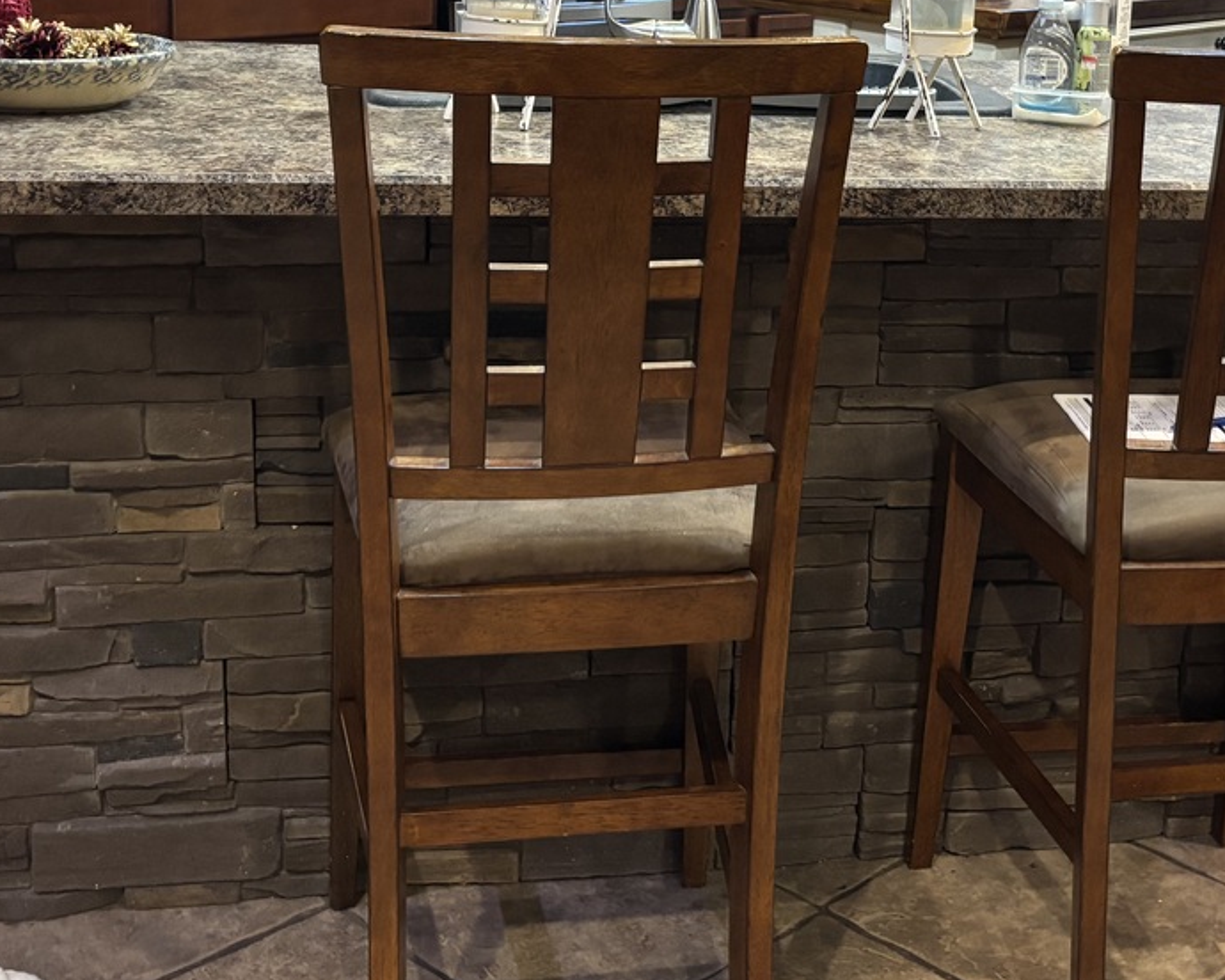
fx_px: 1922
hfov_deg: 35.1
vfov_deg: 28.1
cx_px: 774
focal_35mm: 53
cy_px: 218
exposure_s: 1/40
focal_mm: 5.96
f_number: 1.6
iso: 640
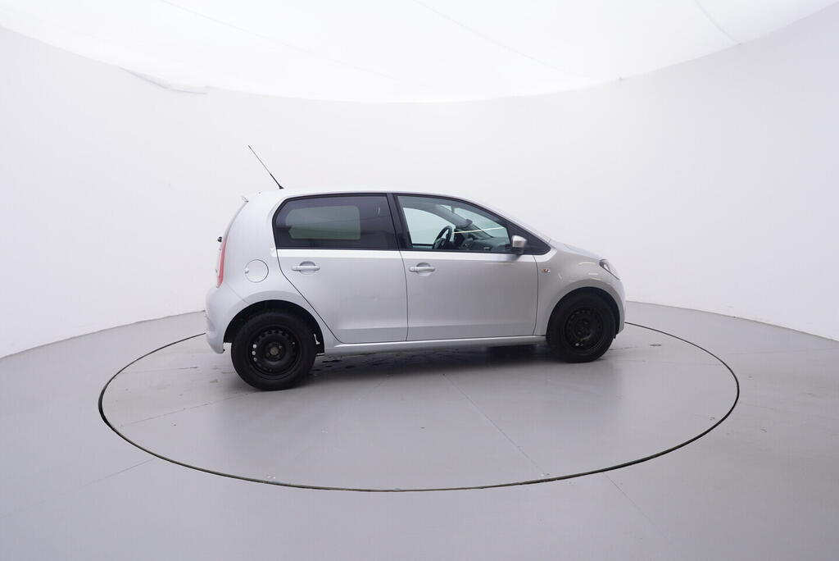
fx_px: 525
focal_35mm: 22
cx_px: 420
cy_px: 280
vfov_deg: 56.2
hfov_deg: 77.3
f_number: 5
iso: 200
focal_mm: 15
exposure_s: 1/80
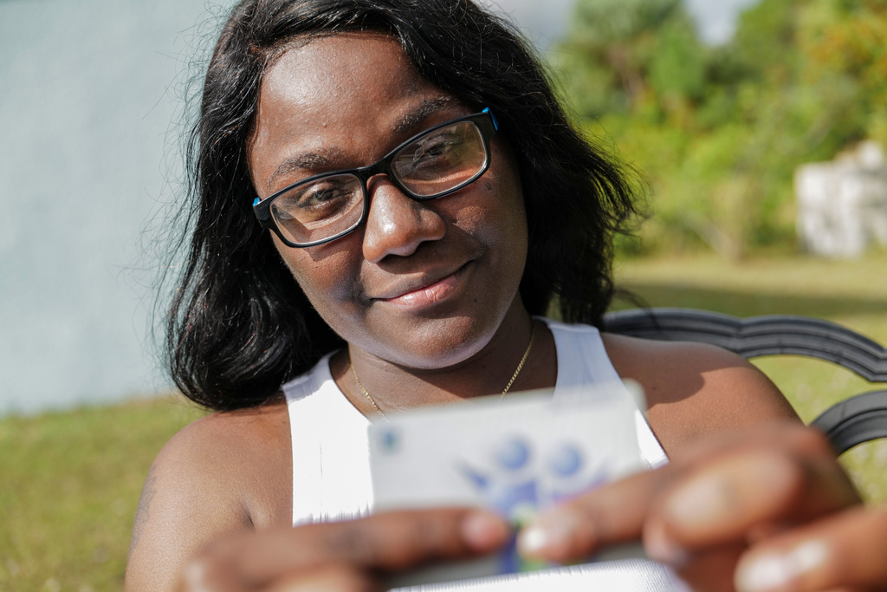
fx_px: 1158
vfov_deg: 28.7
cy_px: 296
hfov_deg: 41.9
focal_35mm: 47
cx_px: 444
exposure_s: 1/2000
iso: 400
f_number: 4
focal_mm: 47
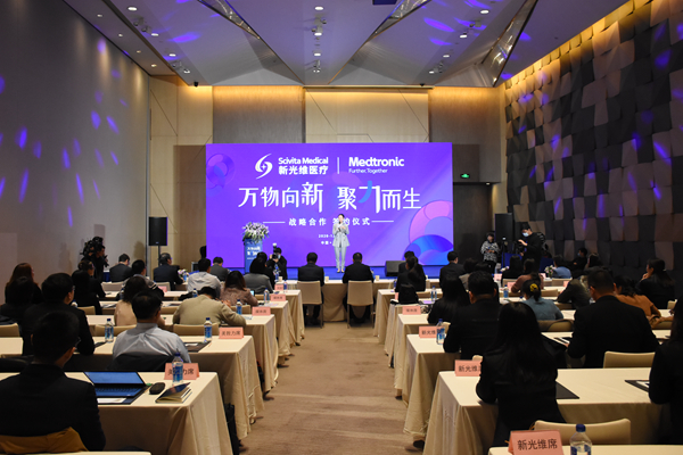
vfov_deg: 40.0
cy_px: 228
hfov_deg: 57.2
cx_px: 342
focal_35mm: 33
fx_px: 626
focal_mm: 22
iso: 2500
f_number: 5
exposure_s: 1/200
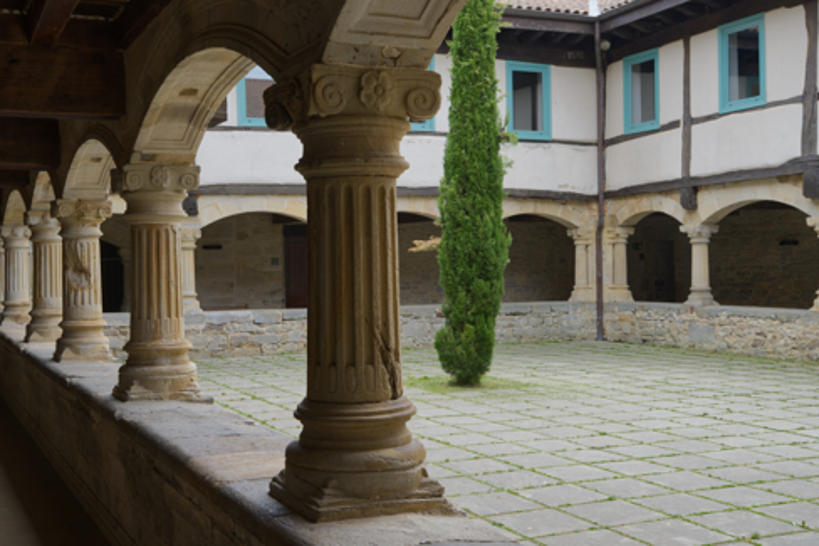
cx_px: 346
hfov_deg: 45.3
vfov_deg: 31.2
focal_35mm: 43
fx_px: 978
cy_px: 260
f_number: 7.1
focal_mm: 30
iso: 100
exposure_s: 1/60
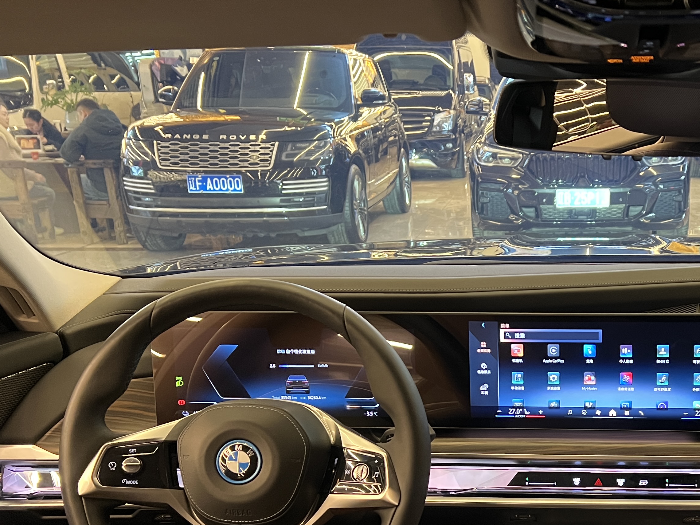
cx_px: 599
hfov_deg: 39.0
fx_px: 930
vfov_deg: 30.3
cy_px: 457
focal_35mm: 46
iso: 500
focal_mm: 5.7
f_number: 1.5
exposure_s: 1/46
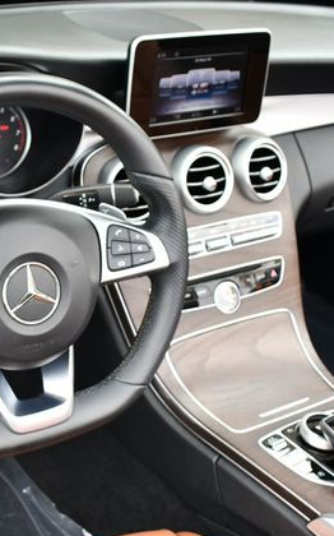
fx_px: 817
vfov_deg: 36.3
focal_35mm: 56
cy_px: 271
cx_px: 62
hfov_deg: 22.8
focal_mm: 18
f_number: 4
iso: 400
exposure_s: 1/250
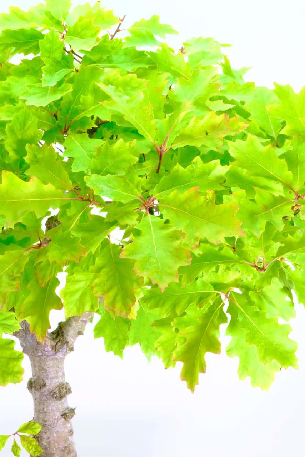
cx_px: 152
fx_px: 1054
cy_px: 228
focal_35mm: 83
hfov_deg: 16.5
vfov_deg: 24.5
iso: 6400
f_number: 22
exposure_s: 1/30
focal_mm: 55
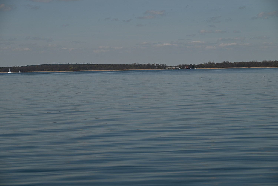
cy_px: 93
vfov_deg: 11.8
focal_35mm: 116
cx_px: 139
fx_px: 896
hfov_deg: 17.6
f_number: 8
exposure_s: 1/1000
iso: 100
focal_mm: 116
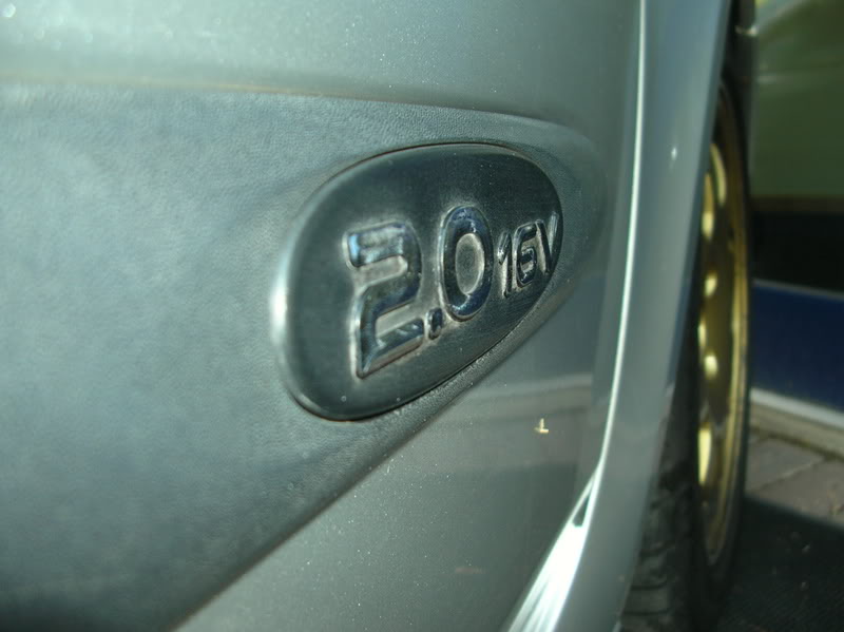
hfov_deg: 52.7
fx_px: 853
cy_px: 316
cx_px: 422
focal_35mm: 35
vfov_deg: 40.7
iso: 50
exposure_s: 1/60.1
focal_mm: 5.8
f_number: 2.8
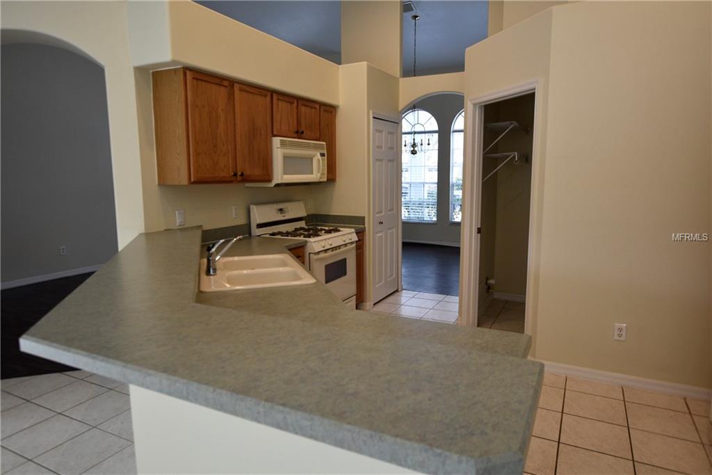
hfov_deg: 77.3
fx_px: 445
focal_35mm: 22
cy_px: 238
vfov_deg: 56.2
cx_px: 356
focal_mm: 15
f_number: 4
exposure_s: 1/60
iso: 450
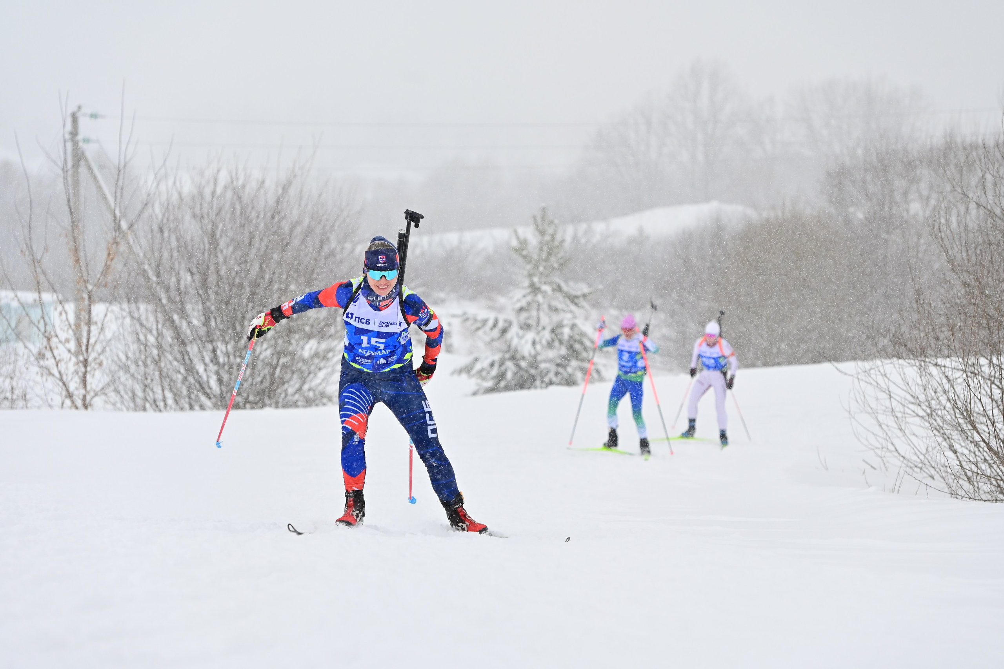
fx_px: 4183
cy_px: 334
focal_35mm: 150
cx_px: 502
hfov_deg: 13.7
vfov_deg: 9.1
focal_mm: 150
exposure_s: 1/1600
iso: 640
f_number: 5
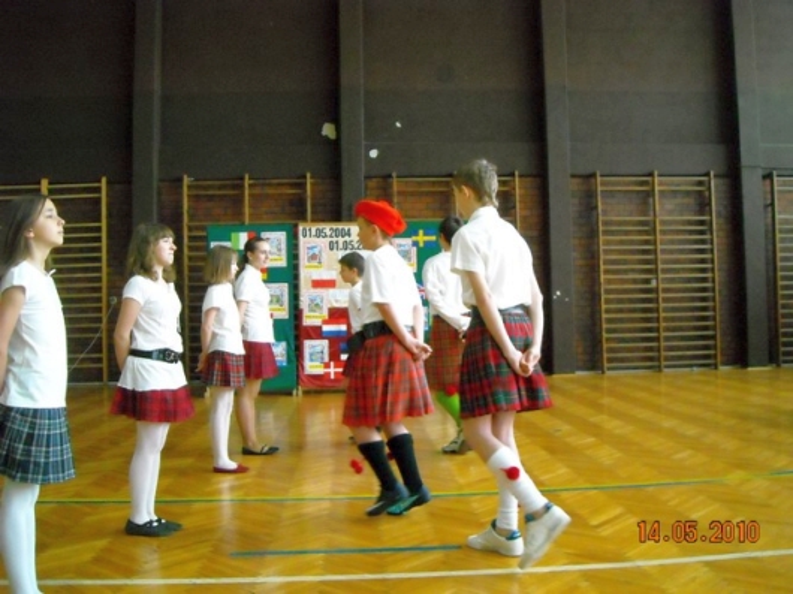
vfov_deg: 40.7
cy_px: 297
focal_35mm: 35
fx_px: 801
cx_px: 396
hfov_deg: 52.6
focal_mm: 5.7
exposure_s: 1/114
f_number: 2.8
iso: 800
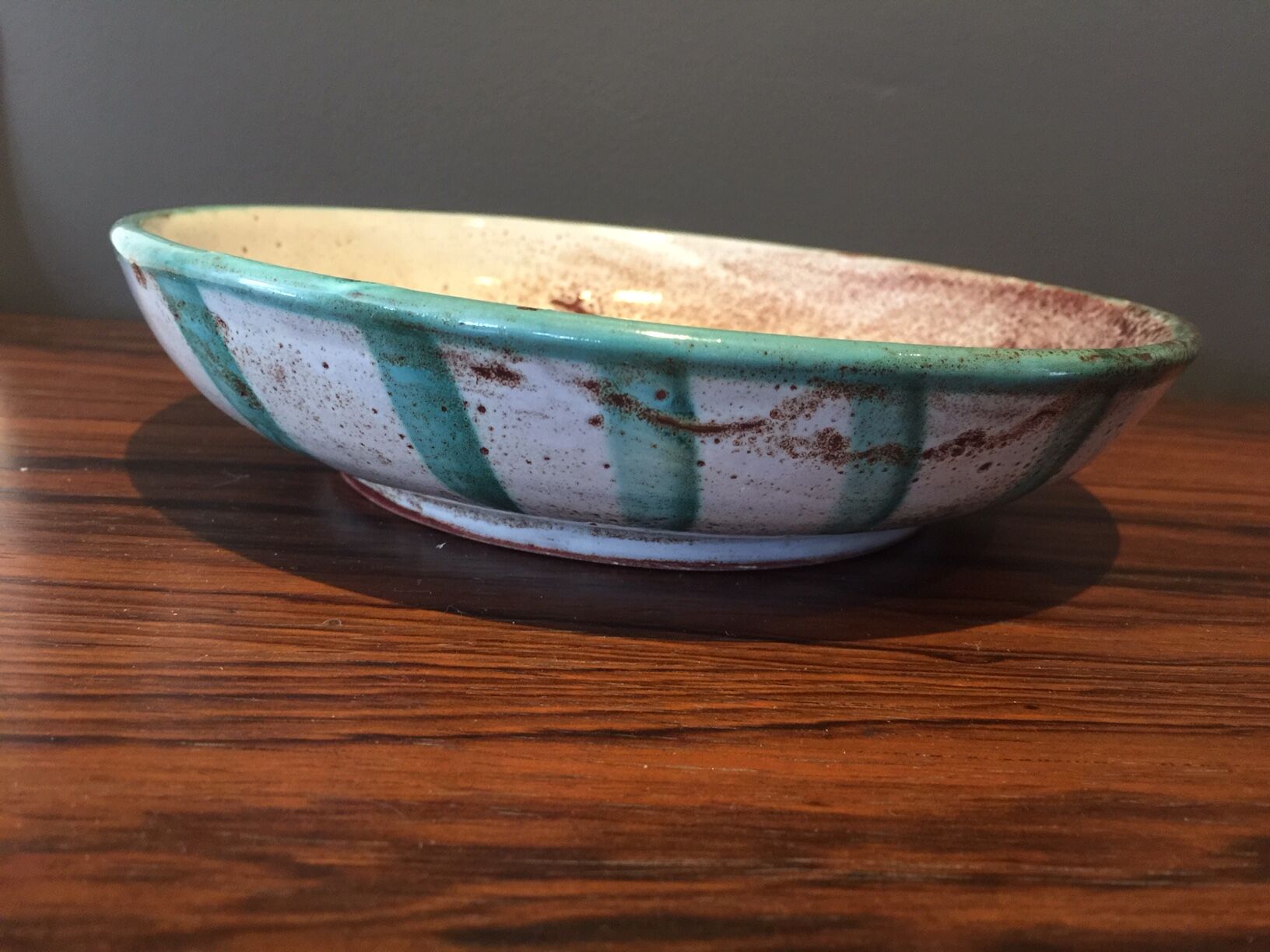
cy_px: 476
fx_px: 1064
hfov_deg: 61.7
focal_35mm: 29
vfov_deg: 48.2
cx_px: 635
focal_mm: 4.15
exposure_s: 1/10
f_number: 2.2
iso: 100
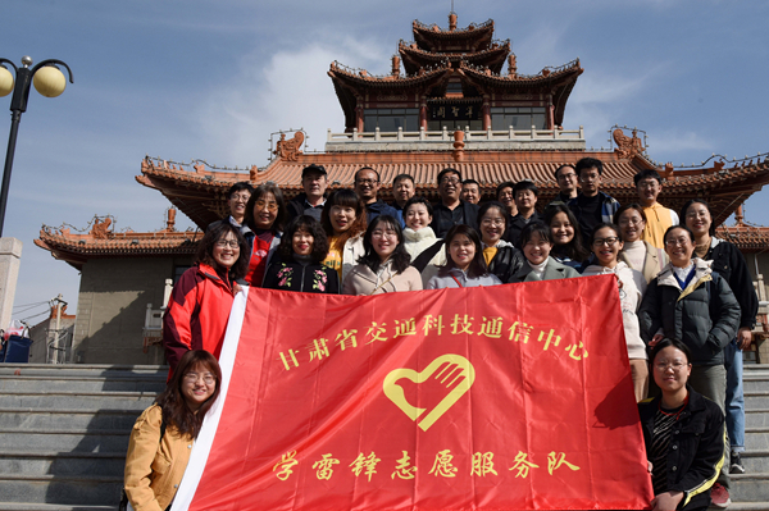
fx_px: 598
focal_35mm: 28
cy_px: 288
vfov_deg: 46.2
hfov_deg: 65.2
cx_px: 437
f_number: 14
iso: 400
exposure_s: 1/800
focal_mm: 24
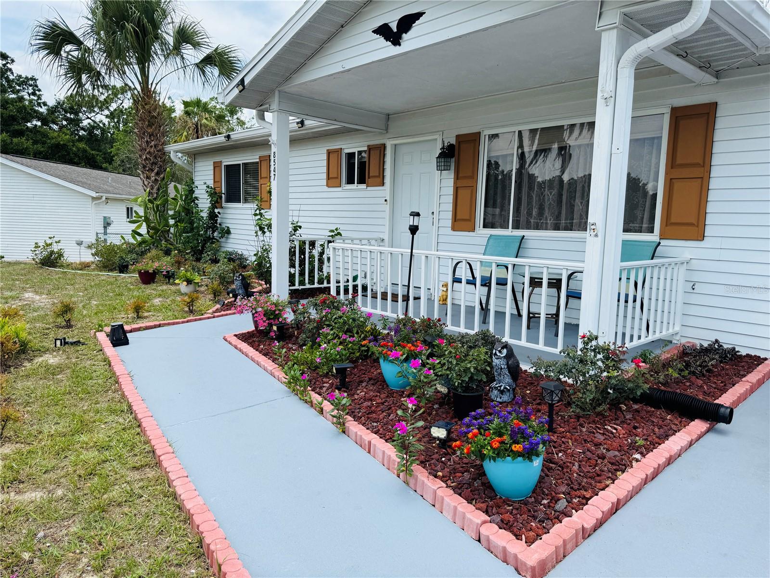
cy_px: 289
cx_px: 385
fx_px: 534
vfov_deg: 56.8
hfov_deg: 71.6
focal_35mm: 24
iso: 80
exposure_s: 1/2604
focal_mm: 6.76
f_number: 1.78
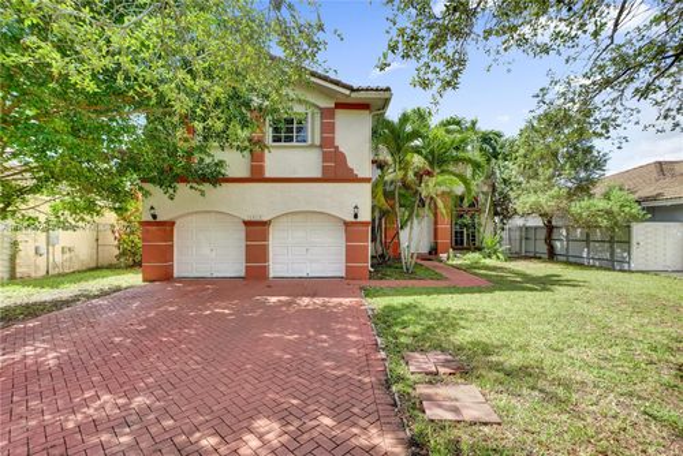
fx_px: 304
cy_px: 228
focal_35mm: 16
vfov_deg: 73.8
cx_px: 342
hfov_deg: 96.7
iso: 125
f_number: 4
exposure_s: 1/400
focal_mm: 16
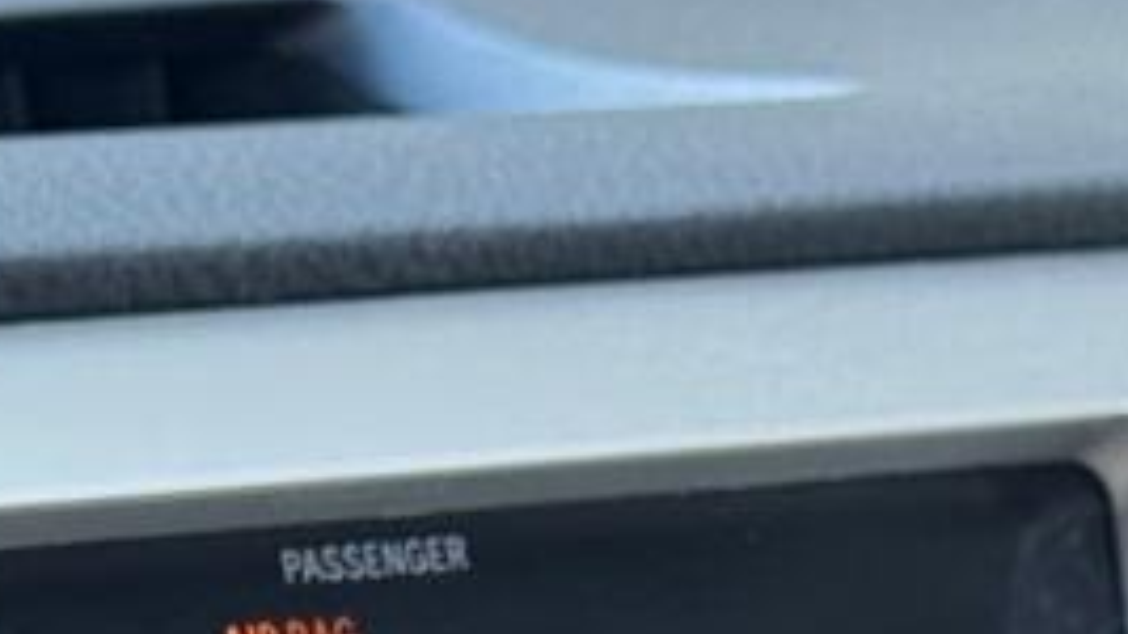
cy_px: 1733
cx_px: -63
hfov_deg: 8.5
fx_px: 7505
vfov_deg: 4.7
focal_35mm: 251
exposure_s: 1/97
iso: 100
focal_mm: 6.76
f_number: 1.78
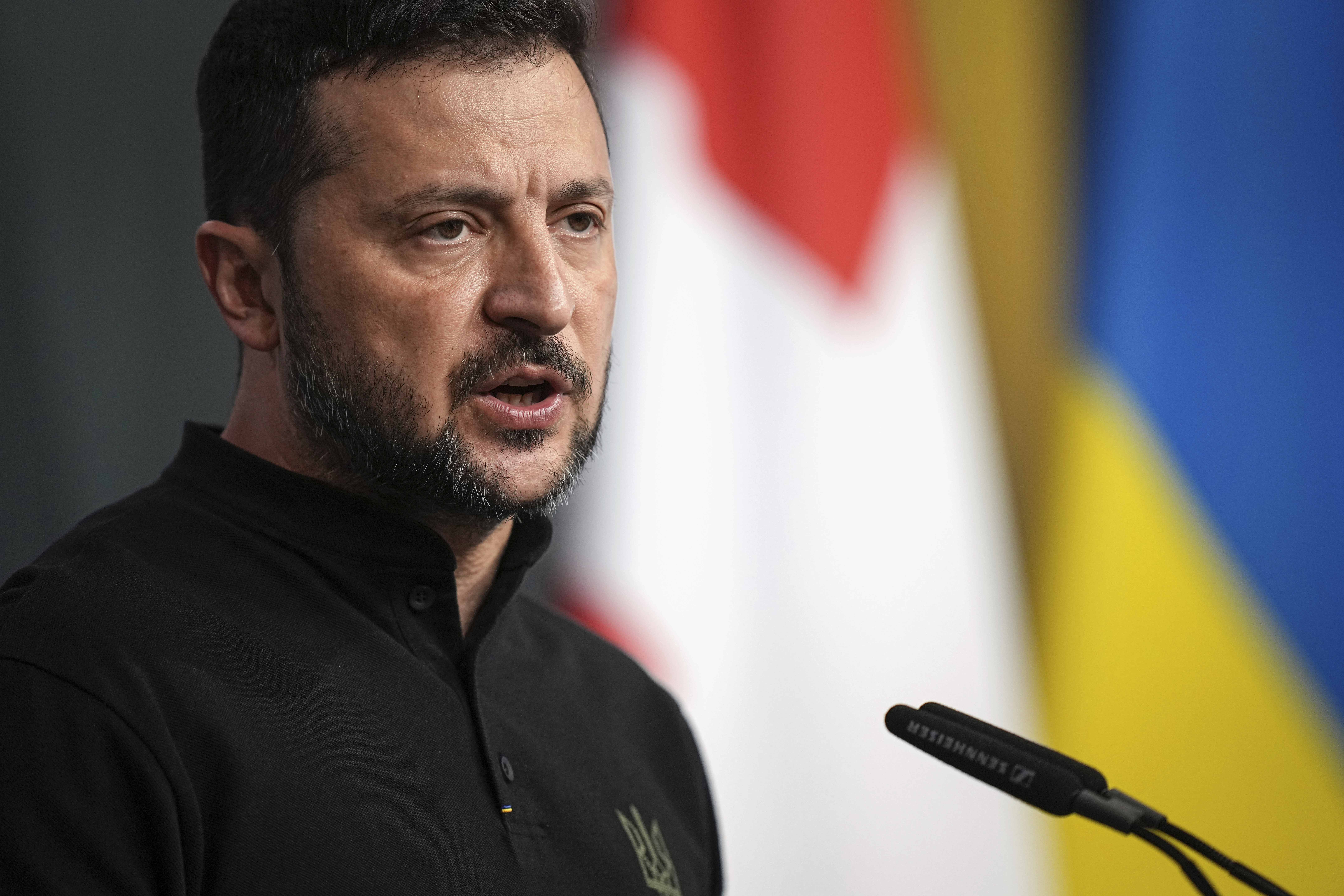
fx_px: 14932
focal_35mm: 400
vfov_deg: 3.4
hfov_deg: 5.2
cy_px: 448
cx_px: 672
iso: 1600
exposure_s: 1/1000
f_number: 2.8
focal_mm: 400
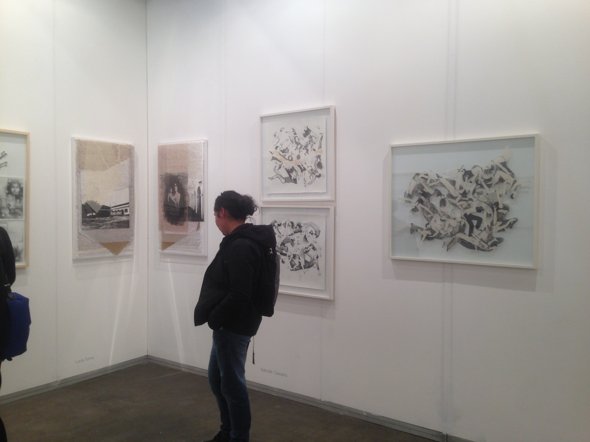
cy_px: 221
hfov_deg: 55.4
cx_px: 295
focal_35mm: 33
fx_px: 562
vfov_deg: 42.9
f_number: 2.4
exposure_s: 1/30
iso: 50
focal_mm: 4.12
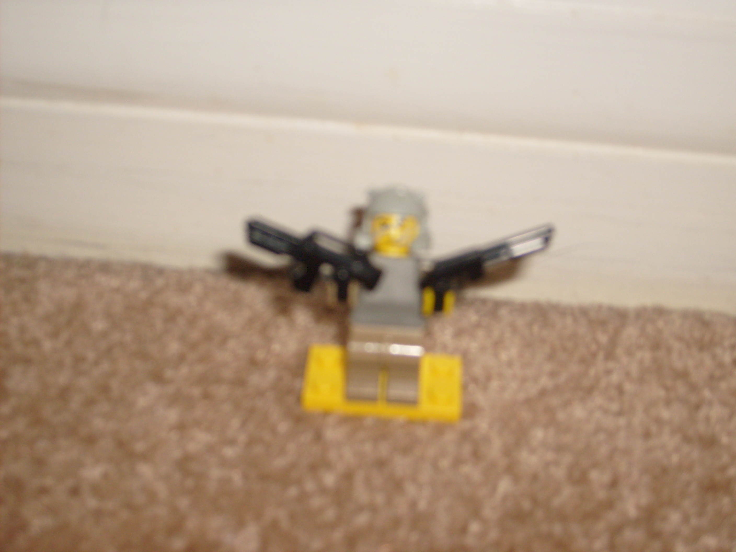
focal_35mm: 52
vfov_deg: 28.0
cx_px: 368
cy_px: 276
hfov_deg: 36.8
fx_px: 1106
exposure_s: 1/60
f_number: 3.3
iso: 100
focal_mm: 8.7
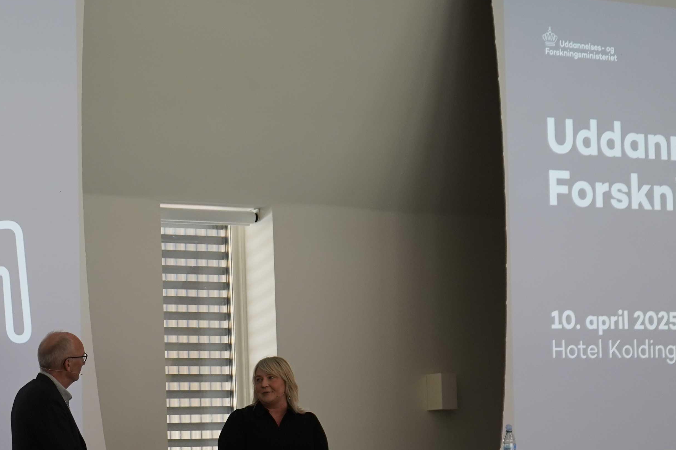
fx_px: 1934
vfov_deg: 13.2
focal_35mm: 103
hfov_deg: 19.5
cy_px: 402
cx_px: 101
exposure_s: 1/160
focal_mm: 42
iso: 1000
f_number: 4.5
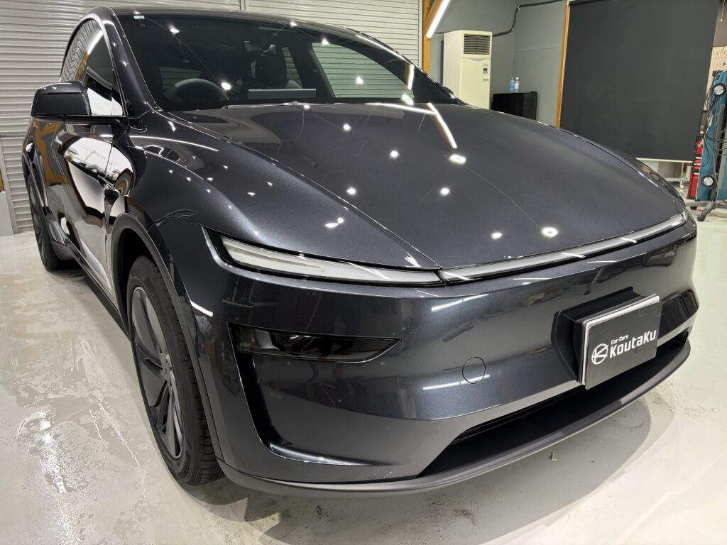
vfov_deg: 53.1
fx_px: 546
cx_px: 364
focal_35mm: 26
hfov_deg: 67.3
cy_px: 272
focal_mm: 5.96
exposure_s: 1/120
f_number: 1.6
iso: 160
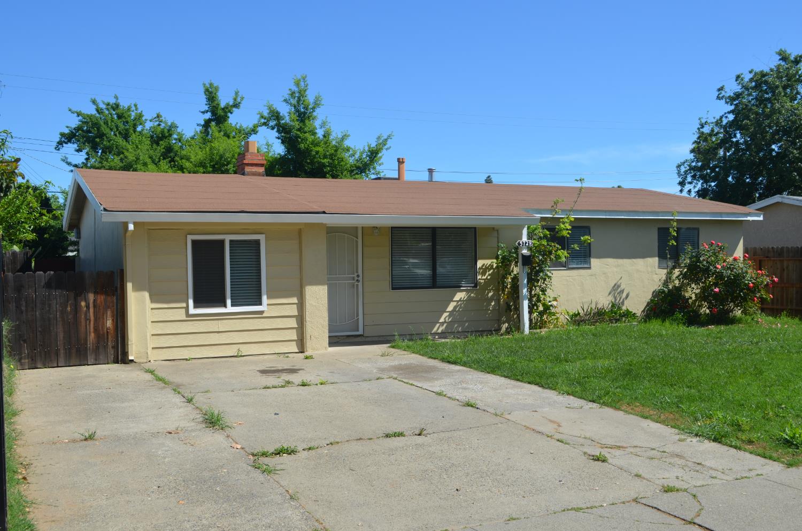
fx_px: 867
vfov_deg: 34.1
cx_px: 401
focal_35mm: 39
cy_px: 266
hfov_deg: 49.6
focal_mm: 26
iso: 100
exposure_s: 1/250
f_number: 8
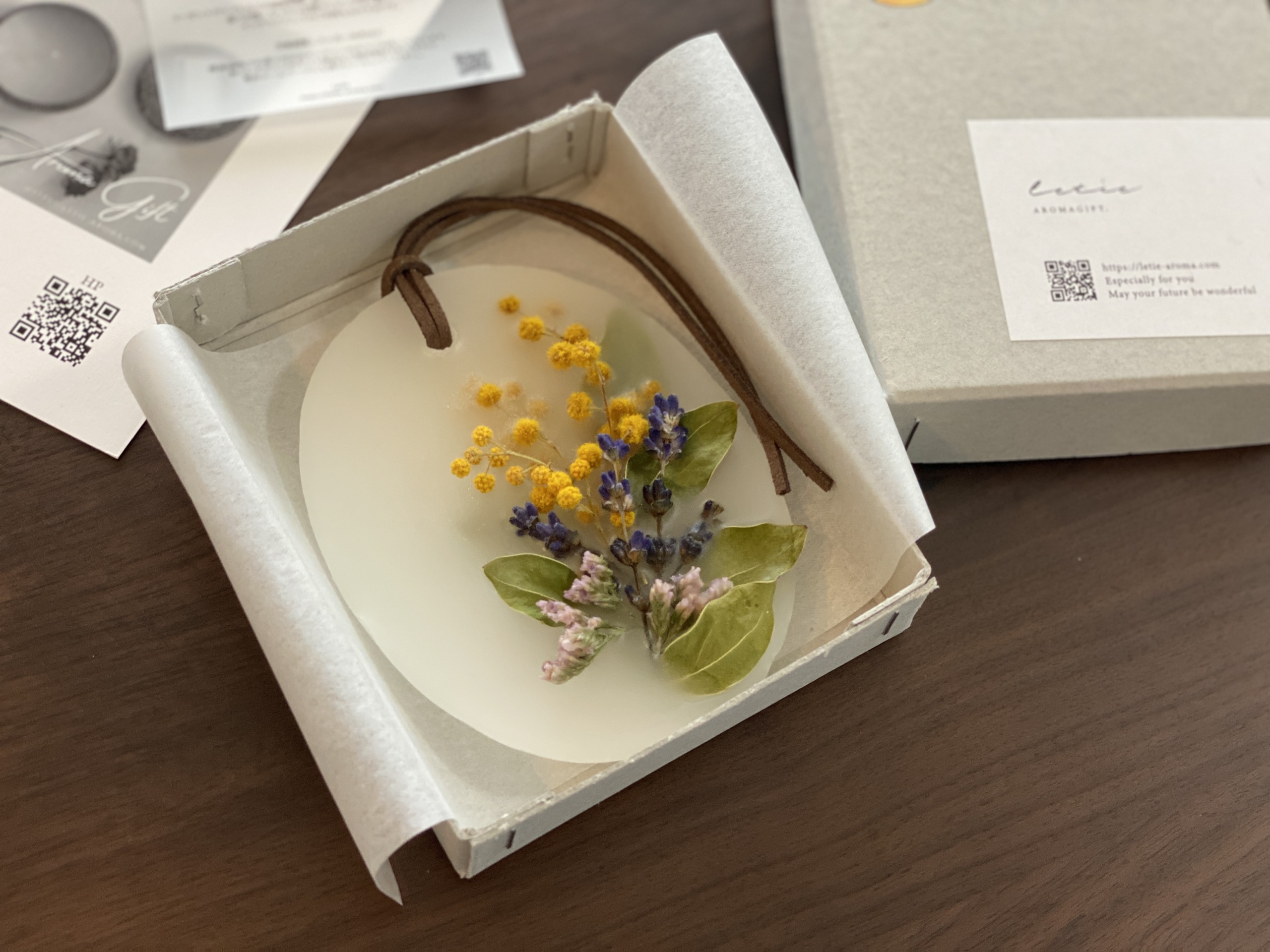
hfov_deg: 36.8
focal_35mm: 52
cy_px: 476
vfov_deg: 28.0
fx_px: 1908
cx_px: 635
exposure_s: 1/122
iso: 125
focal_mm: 6
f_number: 2
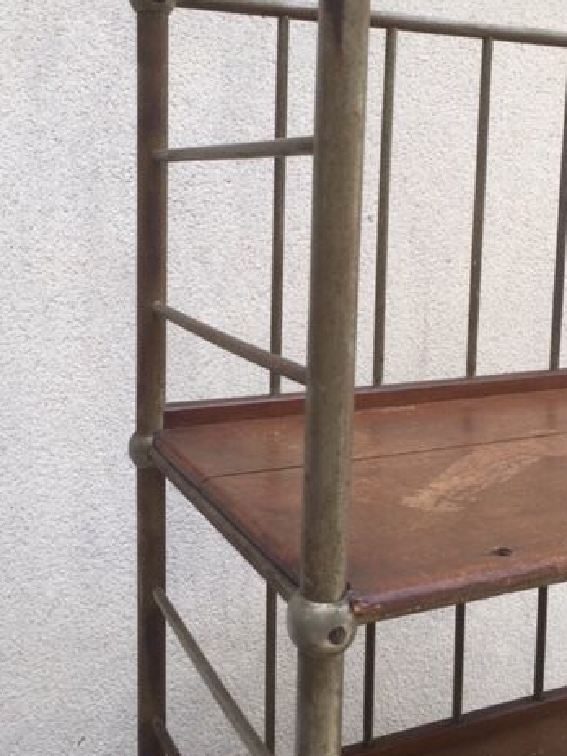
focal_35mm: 40
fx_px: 874
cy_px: 311
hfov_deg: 35.9
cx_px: 301
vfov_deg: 46.6
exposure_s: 1/108
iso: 32
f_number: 2.2
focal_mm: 4.15
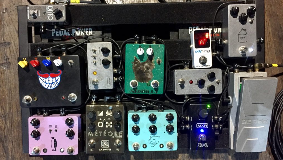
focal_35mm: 32
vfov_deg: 36.7
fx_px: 240
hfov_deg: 61.0
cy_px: 81
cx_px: 142
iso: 200
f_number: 2.2
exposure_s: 1/30
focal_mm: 4.15
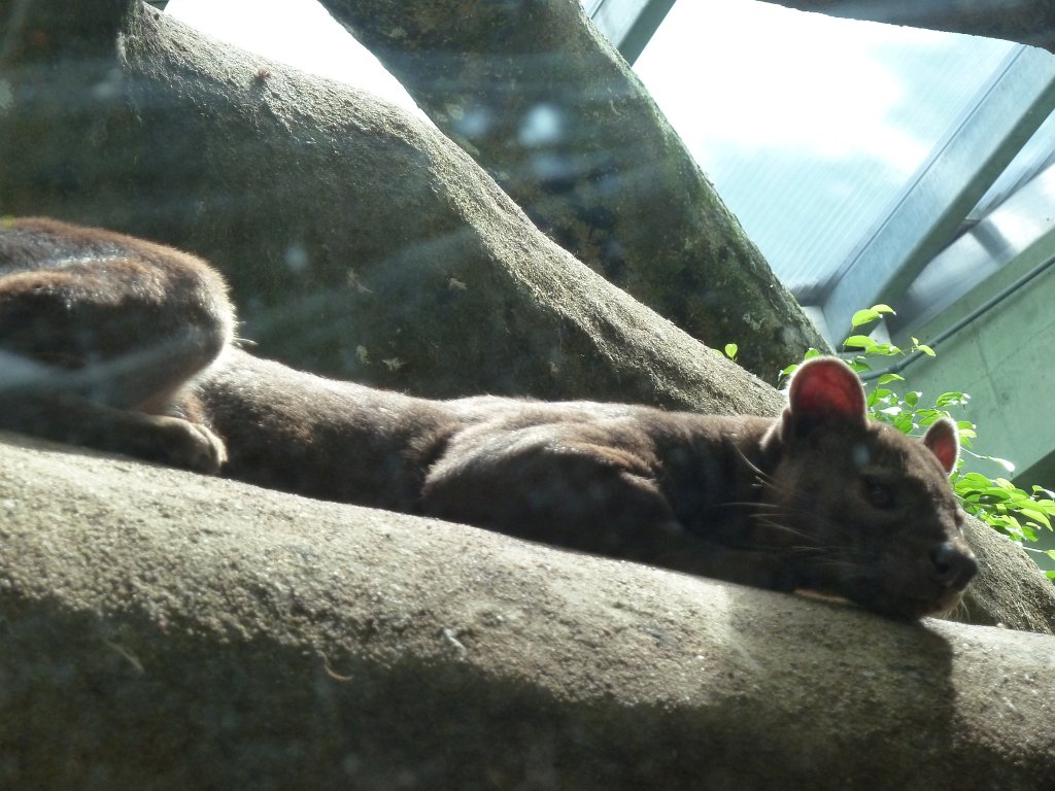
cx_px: 528
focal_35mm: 128
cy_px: 396
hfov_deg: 15.4
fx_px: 3901
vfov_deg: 11.6
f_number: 4.4
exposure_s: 1/100
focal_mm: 21
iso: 250
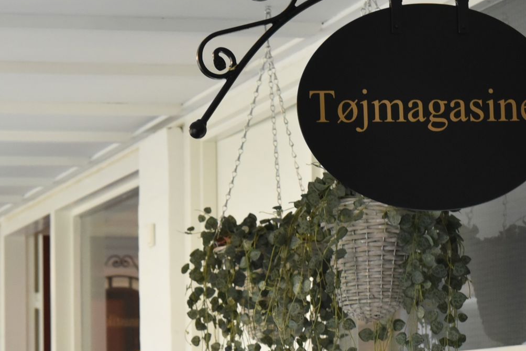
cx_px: 57
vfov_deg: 9.4
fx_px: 2119
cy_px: 355
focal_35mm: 145
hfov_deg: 14.0
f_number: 6.3
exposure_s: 1/125
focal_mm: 56
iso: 3200
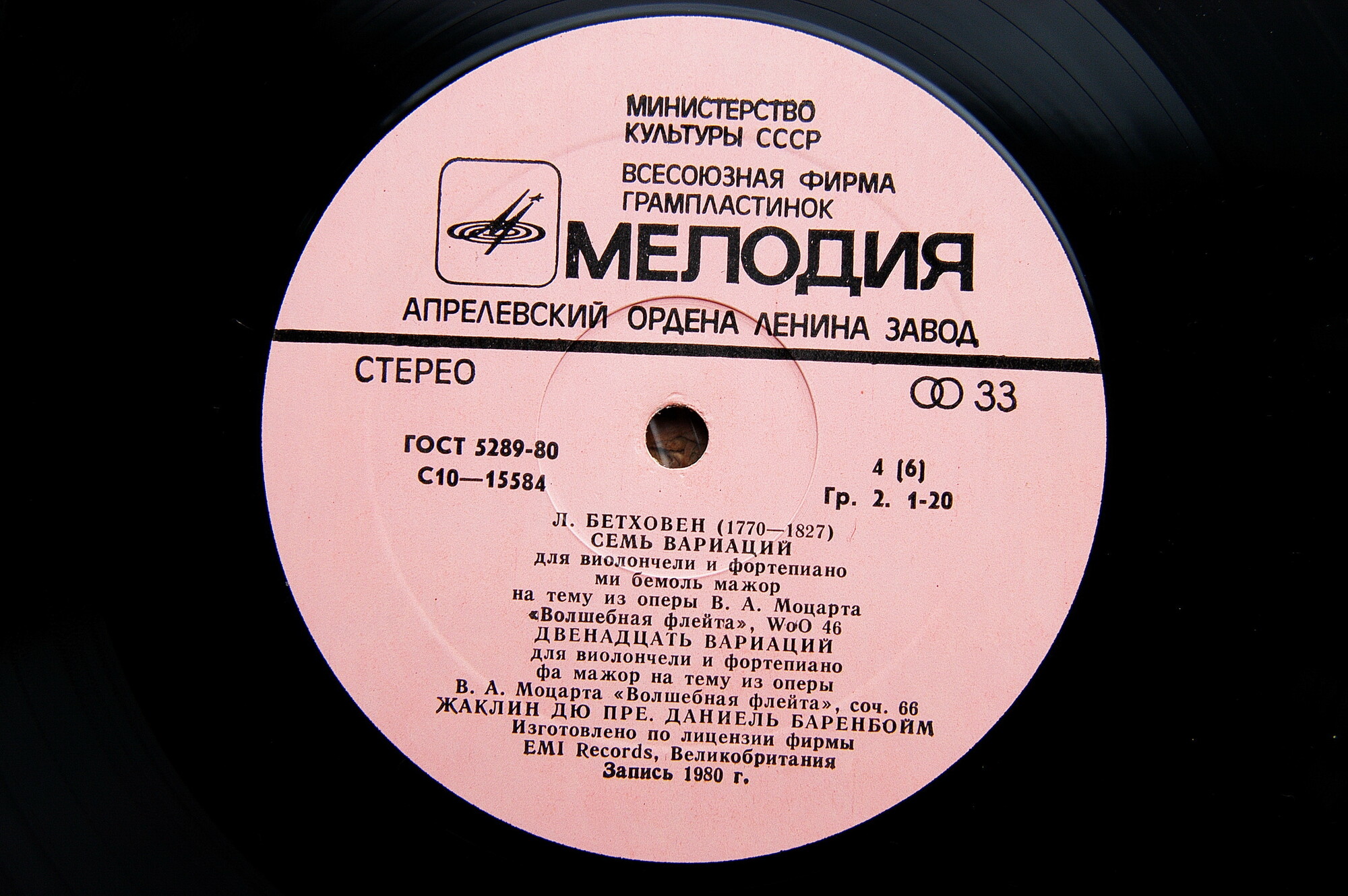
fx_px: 1964
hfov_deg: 37.9
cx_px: 674
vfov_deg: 25.7
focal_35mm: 52
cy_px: 448
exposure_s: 1/60
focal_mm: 35
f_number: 4
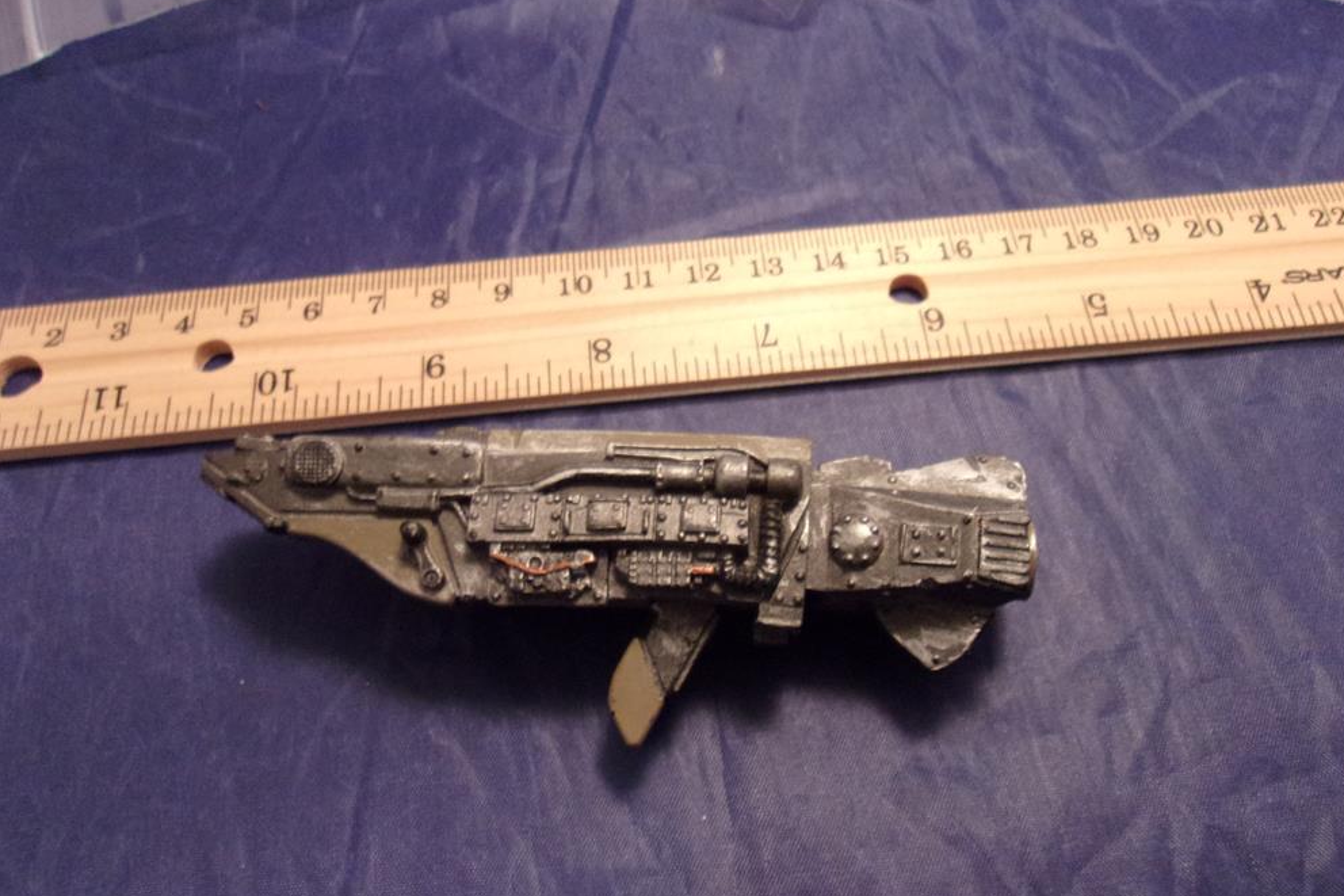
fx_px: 1082
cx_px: 692
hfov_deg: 63.7
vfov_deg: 44.9
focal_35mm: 29
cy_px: 470
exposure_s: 1/24
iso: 400
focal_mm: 4.9
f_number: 3
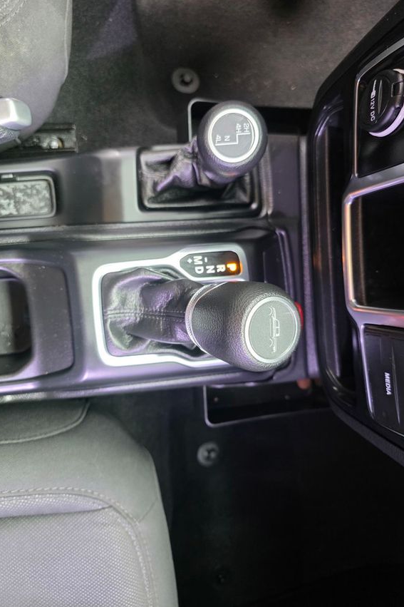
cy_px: 303
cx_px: 190
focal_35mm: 24
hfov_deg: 53.1
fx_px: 404
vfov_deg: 73.8
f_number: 1.7
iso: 640
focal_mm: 6.3
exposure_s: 1/120
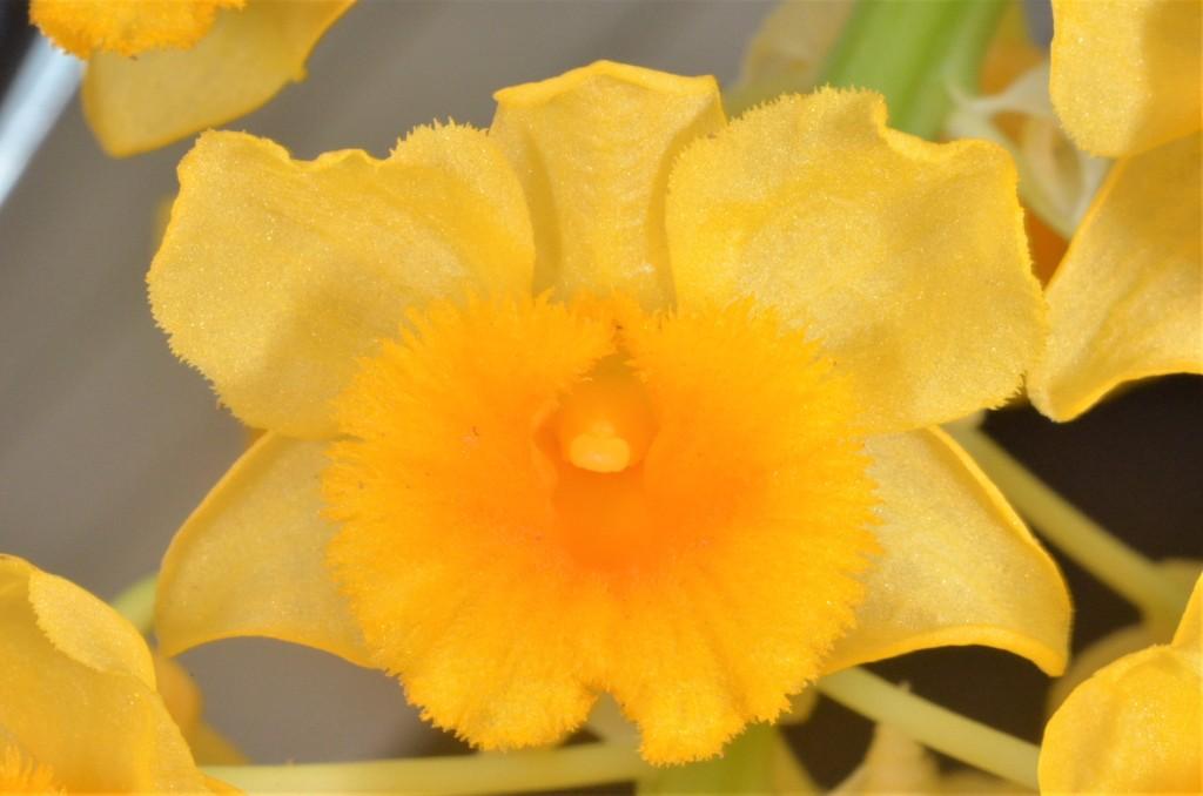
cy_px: 398
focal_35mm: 90
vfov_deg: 15.1
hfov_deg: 22.7
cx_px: 602
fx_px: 3001
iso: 1600
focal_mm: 60
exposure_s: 1/60
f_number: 20
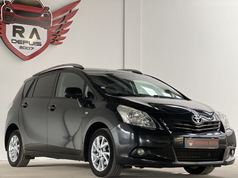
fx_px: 529
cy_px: 89
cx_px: 119
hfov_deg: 25.3
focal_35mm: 77
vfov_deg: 19.1
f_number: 2.8
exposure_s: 1/40
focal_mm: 9
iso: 160
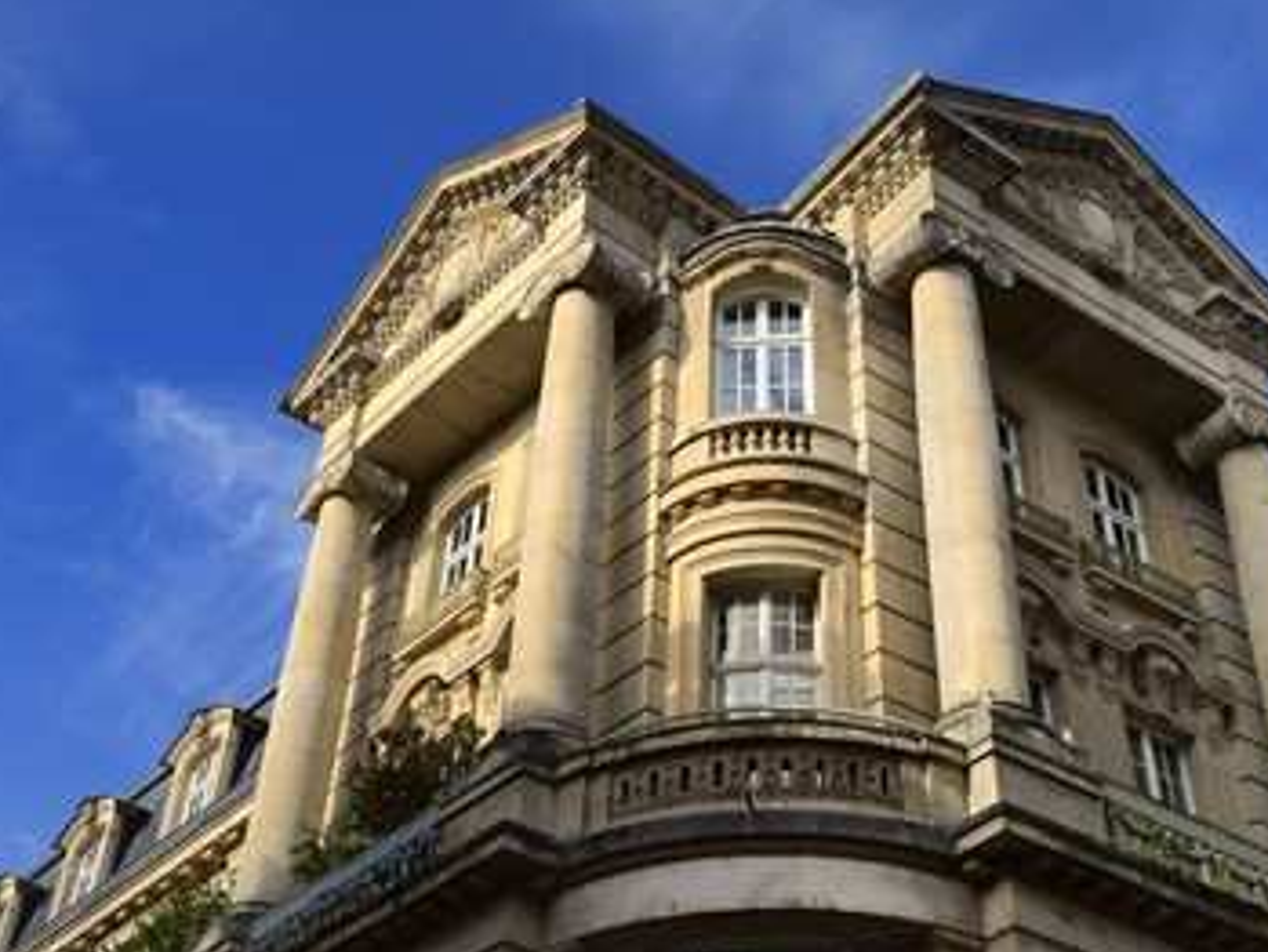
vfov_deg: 32.9
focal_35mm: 44
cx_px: 679
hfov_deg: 42.9
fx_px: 1612
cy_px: 491
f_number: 11
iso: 200
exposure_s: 1/250
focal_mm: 38
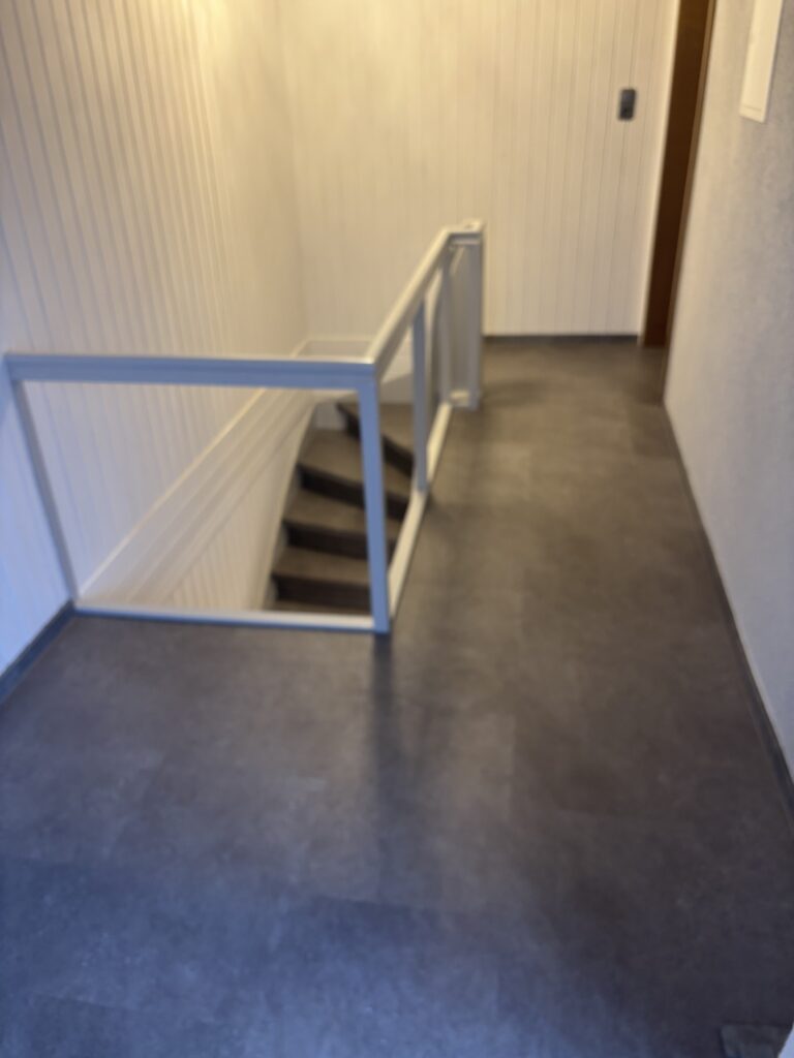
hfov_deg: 53.1
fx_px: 795
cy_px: 529
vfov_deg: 67.3
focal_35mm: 26
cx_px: 397
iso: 160
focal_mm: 5.96
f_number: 1.6
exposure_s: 1/50
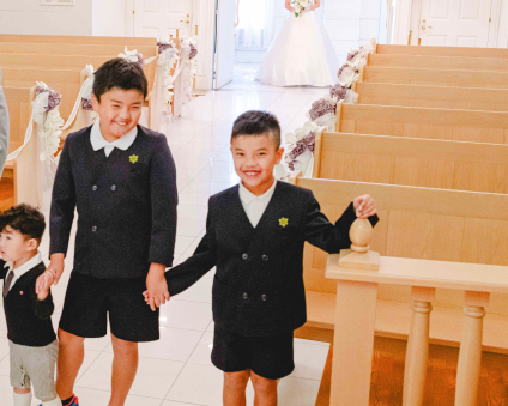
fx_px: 932
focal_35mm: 62
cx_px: 99
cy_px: 191
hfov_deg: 29.8
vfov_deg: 24.6
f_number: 4
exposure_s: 1/160
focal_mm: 35
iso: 3200
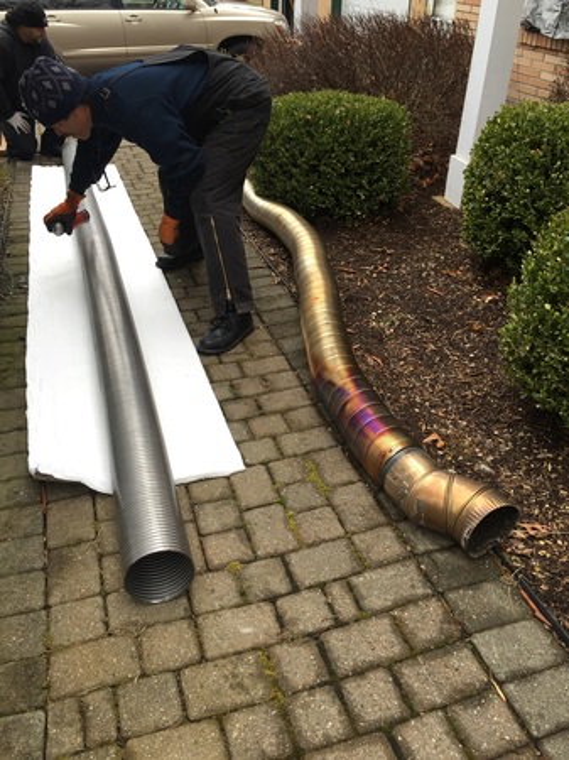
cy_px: 380
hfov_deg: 48.2
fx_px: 636
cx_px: 284
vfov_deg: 61.7
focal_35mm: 29
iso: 40
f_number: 2.2
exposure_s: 1/120
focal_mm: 4.15
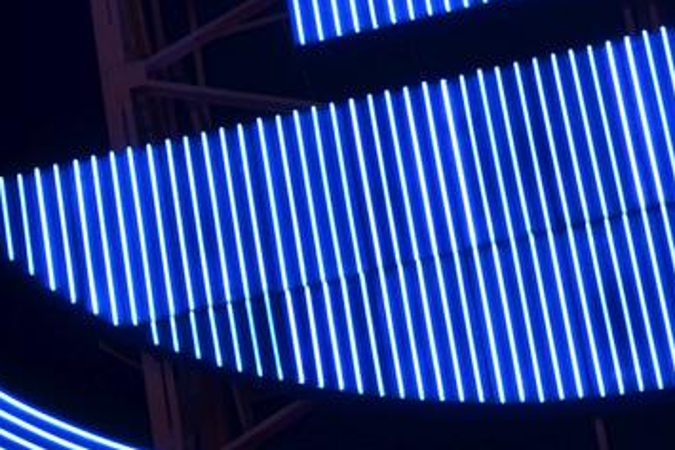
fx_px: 8853
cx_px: 479
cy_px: -215
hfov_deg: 4.4
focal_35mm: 472
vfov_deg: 2.9
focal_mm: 70
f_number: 5.6
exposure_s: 1/30
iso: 500
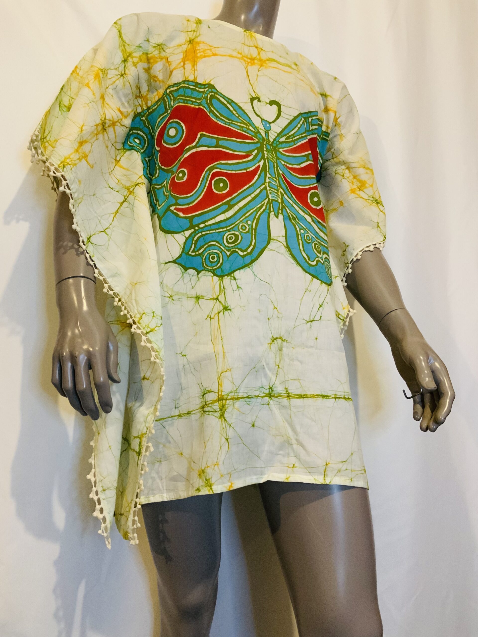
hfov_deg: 48.2
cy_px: 318
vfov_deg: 61.7
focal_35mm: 29
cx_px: 239
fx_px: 534
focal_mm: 3
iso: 200
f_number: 1.8
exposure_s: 1/33
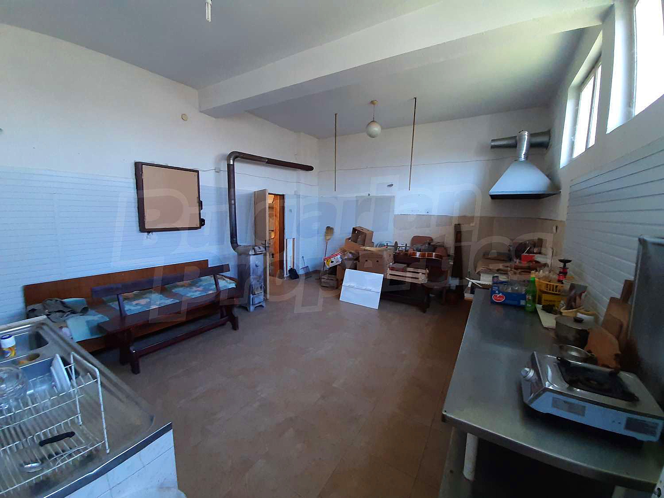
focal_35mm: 13
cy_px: 249
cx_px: 332
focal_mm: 1.42
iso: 160
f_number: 2.2
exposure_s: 1/25
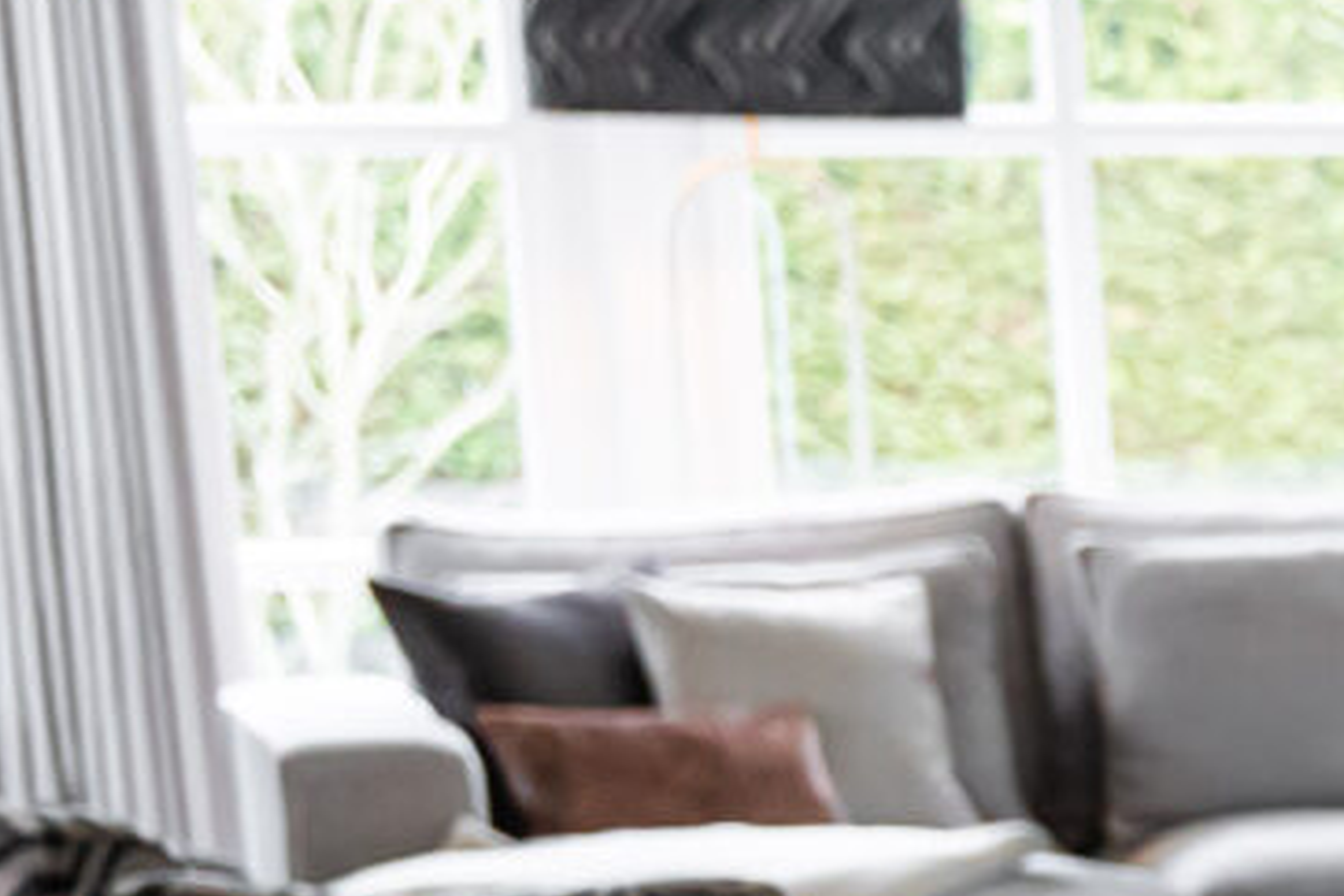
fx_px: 6964
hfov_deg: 9.3
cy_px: 1524
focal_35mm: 187
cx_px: 3721
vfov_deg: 7.2
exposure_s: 1/100
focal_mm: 33.1
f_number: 3.2
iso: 1600
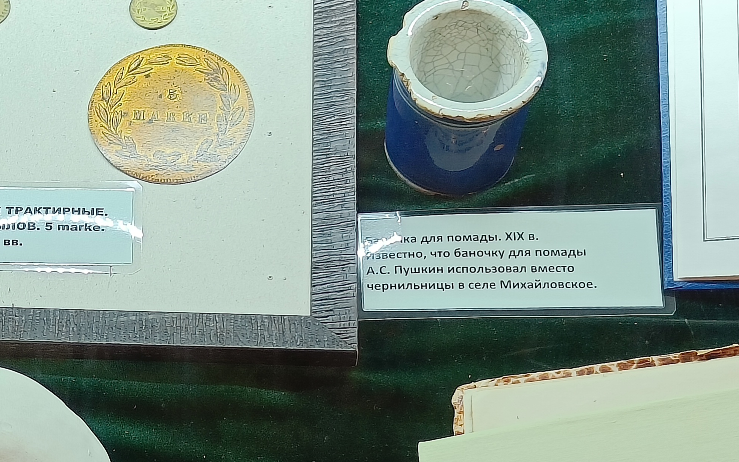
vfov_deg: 12.3
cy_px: 368
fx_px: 2135
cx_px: 117
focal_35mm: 106
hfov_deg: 19.4
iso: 80
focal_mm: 5.59
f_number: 1.8
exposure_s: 1/50
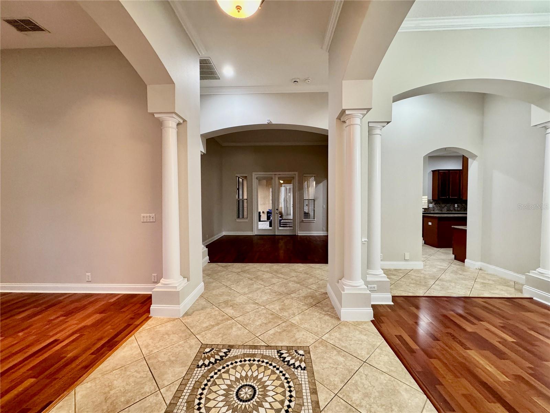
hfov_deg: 102.1
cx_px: 275
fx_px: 222
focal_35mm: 14
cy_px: 206
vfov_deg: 85.7
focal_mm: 2.22
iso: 250
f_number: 2.2
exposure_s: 1/60
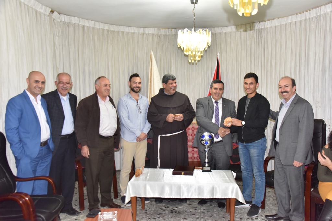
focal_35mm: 32
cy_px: 110
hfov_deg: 58.7
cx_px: 166
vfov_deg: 41.1
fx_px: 295
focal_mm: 32
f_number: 6.3
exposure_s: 1/100
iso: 2500
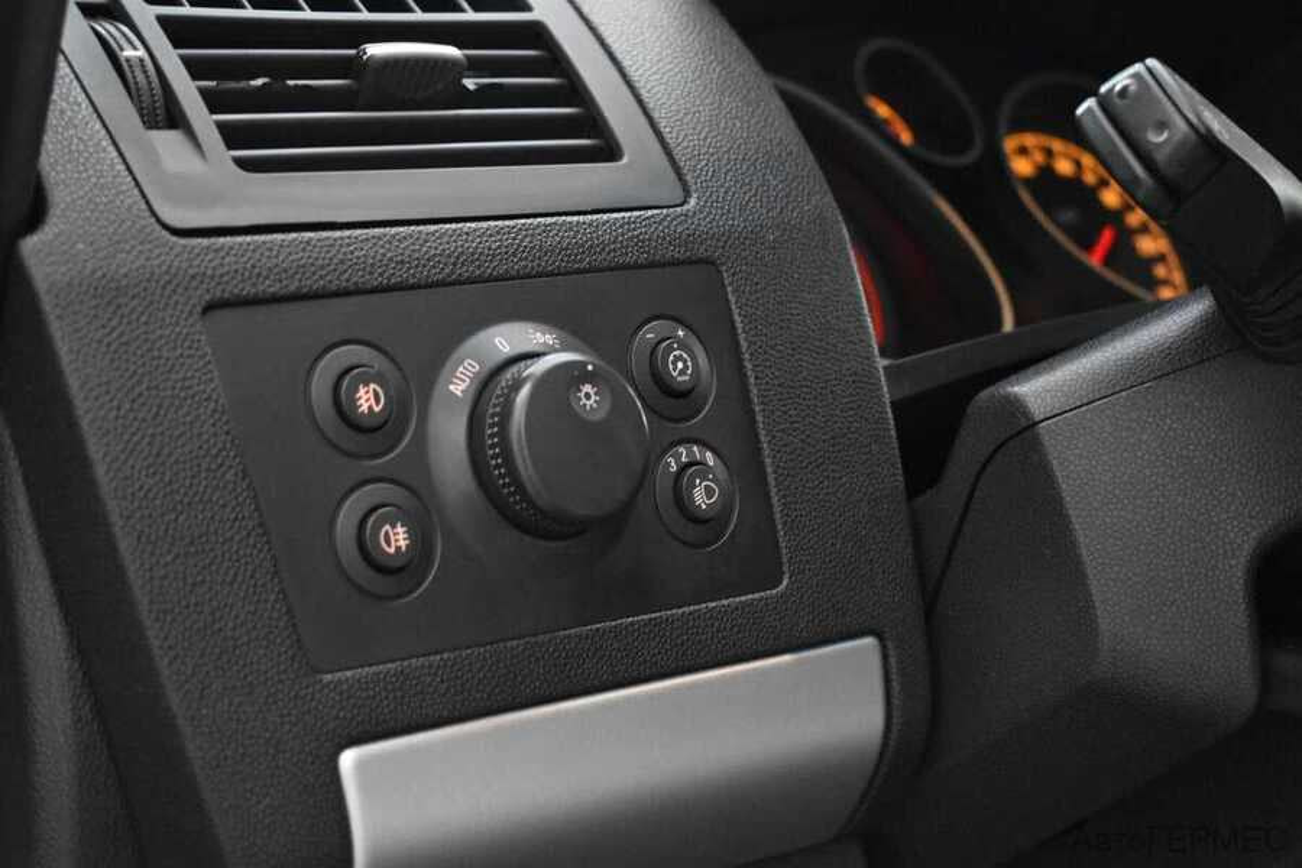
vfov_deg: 22.6
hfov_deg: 33.4
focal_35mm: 60
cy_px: 434
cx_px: 651
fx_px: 2170
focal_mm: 40
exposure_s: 1/50
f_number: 4.8
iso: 5600
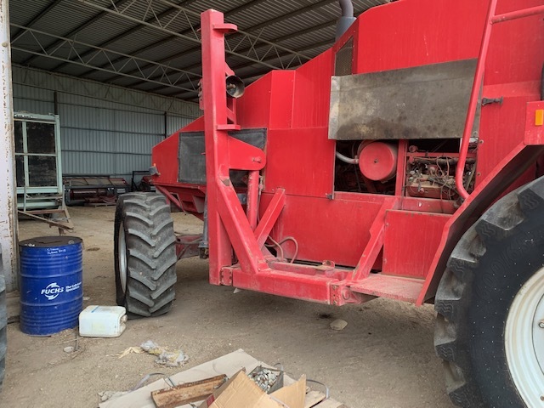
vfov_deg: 53.1
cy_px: 204
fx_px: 409
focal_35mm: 26
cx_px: 272
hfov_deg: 67.3
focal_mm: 4.25
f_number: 1.8
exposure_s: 1/60
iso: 200
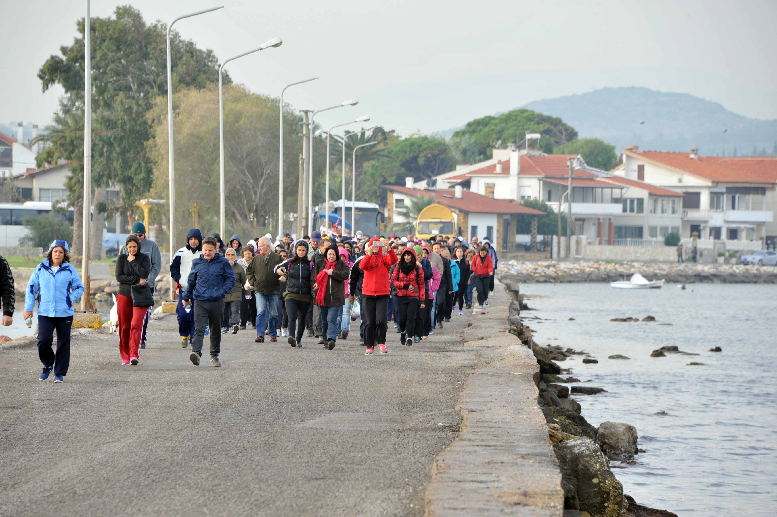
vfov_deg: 5.5
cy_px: 258
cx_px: 388
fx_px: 5392
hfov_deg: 8.2
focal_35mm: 250
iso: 800
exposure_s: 1/250
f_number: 9
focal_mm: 250
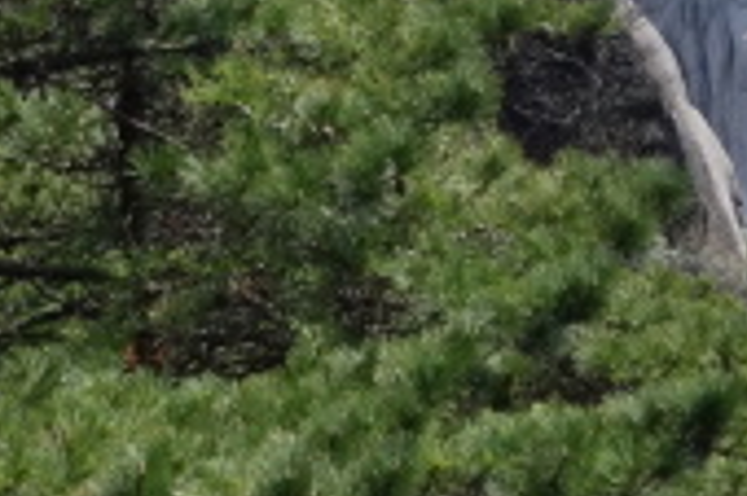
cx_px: 391
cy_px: 29
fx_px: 3503
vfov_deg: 8.1
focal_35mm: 169
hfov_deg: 12.2
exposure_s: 1/1000
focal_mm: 10.4
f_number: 8
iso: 800
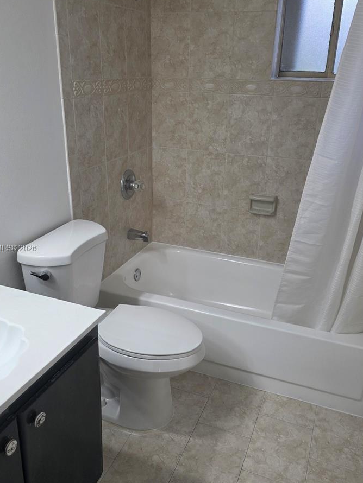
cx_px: 180
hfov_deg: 45.5
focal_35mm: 31
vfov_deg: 58.3
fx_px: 433
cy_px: 249
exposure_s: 1/120
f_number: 1.7
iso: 100
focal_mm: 6.3
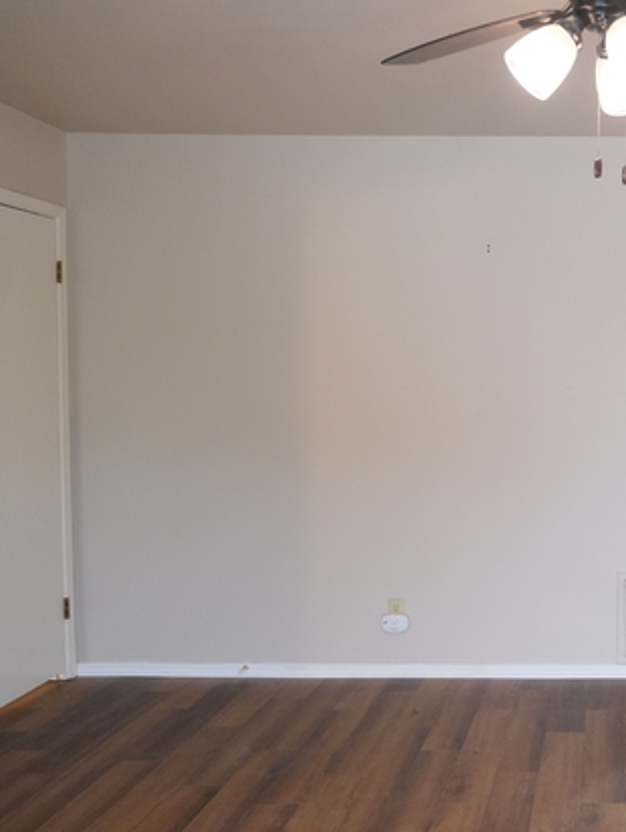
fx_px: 963
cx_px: 630
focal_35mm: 40
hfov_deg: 33.0
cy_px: 414
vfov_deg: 46.8
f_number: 2.8
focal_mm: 18
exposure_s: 1/30
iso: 2000
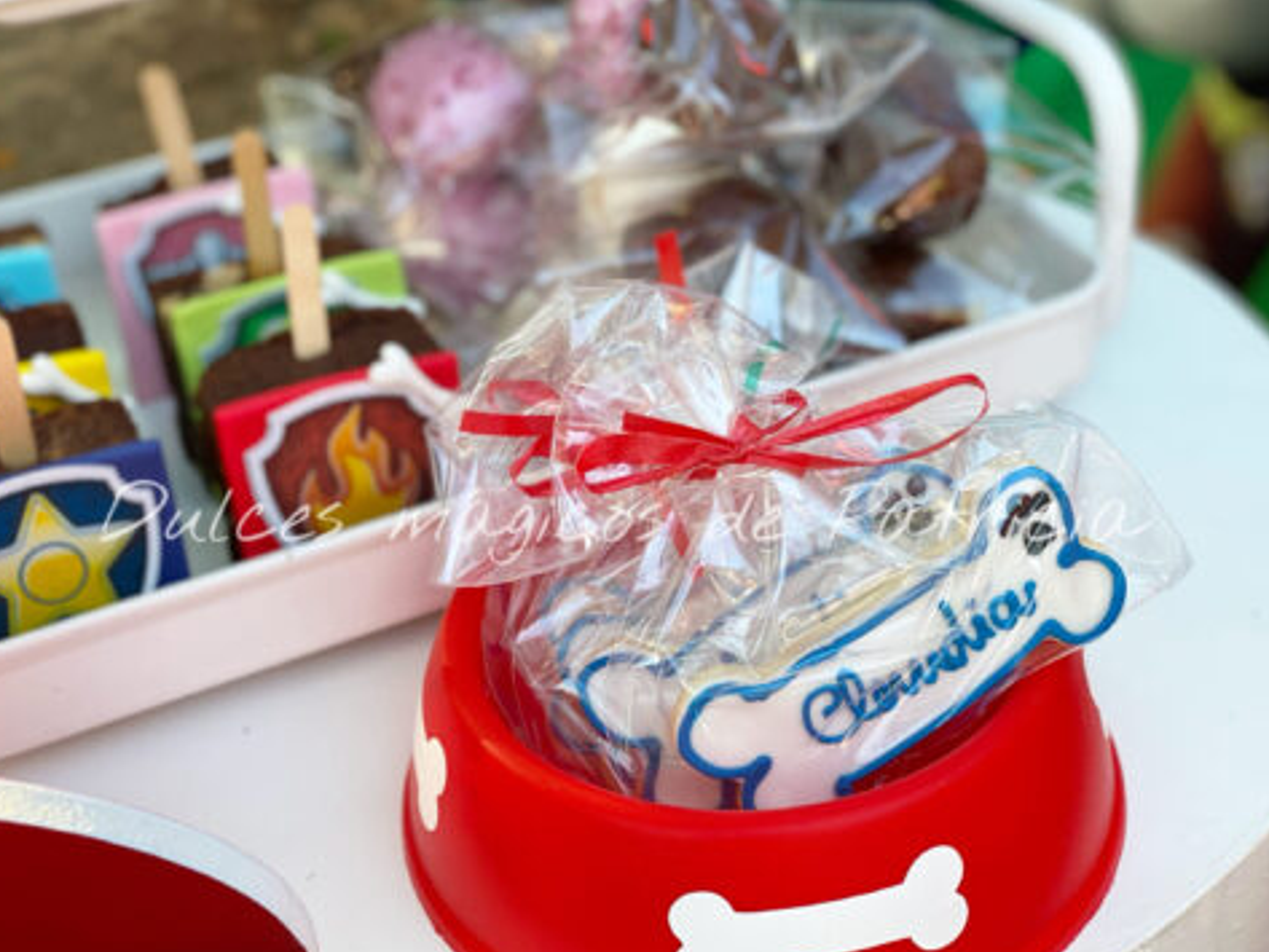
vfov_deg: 24.0
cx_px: 643
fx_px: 2237
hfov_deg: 31.7
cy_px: 426
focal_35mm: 61
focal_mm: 6
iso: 40
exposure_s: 1/122
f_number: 2
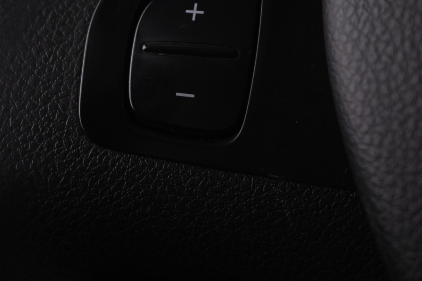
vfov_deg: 21.7
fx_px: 726
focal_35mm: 62
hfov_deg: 32.4
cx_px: 207
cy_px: 59
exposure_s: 1/15
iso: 1600
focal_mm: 23
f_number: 4.2
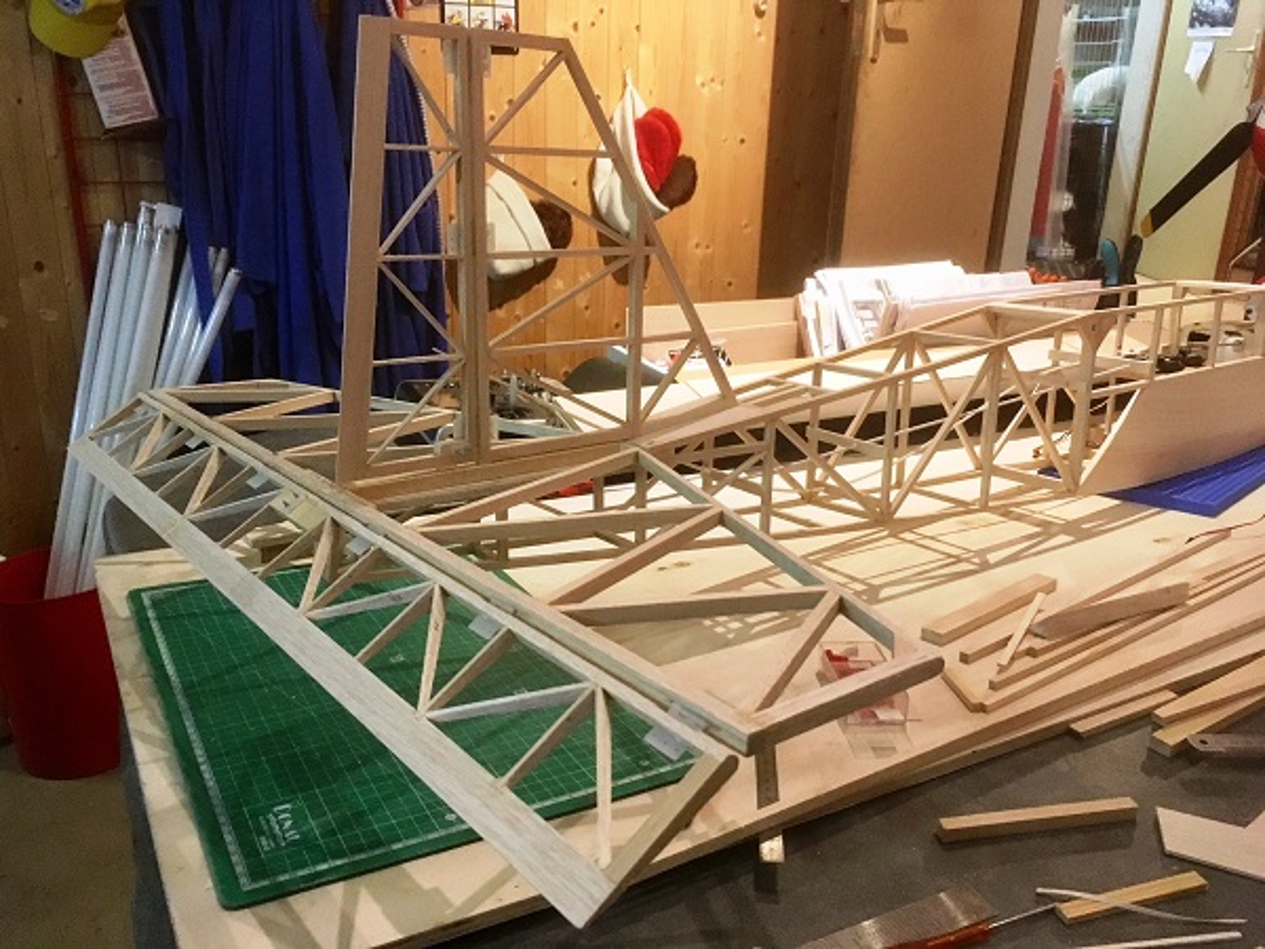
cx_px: 632
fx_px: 1060
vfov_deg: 48.2
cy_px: 474
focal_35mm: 29
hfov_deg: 61.7
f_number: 2.2
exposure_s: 1/17
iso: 200
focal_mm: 4.15
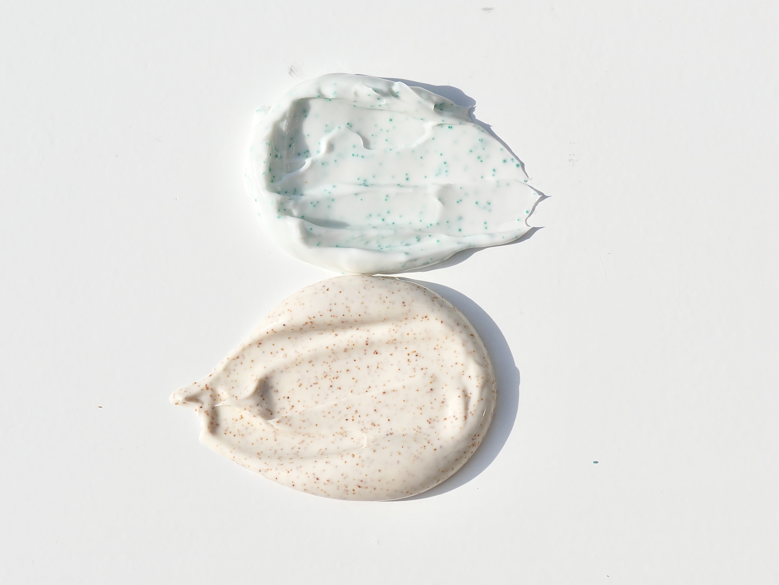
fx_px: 2746
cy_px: 292
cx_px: 390
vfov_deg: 12.2
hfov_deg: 16.1
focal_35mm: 122
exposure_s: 1/1000
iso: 200
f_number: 7.1
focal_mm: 61
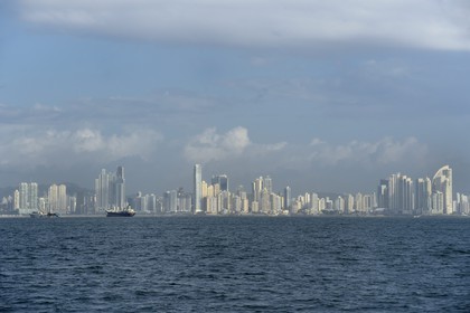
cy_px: 156
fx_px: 1697
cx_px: 235
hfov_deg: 15.8
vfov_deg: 10.5
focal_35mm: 130
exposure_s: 1/640
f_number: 8
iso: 200
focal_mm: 130
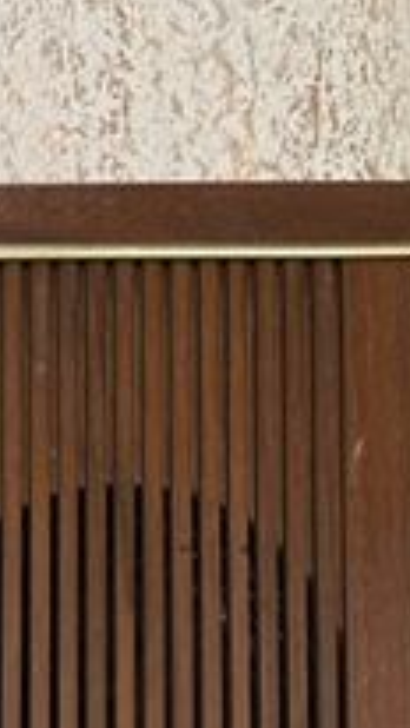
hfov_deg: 12.6
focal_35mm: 88
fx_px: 1699
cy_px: 1011
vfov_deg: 21.3
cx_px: -311
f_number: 1.6
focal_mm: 5.1
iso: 640
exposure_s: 1/37
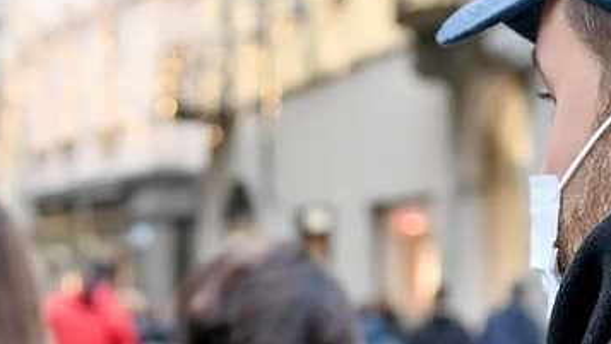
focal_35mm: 152
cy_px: 599
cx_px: 217
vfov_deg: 7.8
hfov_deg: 14.1
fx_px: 2463
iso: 640
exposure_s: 1/200
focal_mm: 32
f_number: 3.2
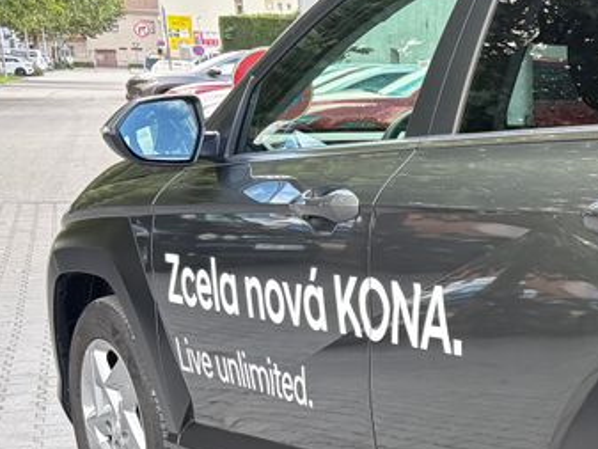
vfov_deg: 18.3
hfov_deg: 21.0
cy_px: 431
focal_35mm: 79
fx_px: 1365
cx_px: 894
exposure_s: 1/230
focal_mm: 5.96
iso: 125
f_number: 1.6
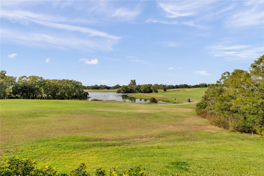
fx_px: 154
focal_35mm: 21
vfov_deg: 59.5
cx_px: 132
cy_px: 88
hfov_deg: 81.2
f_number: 9
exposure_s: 1/400
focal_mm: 14
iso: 110
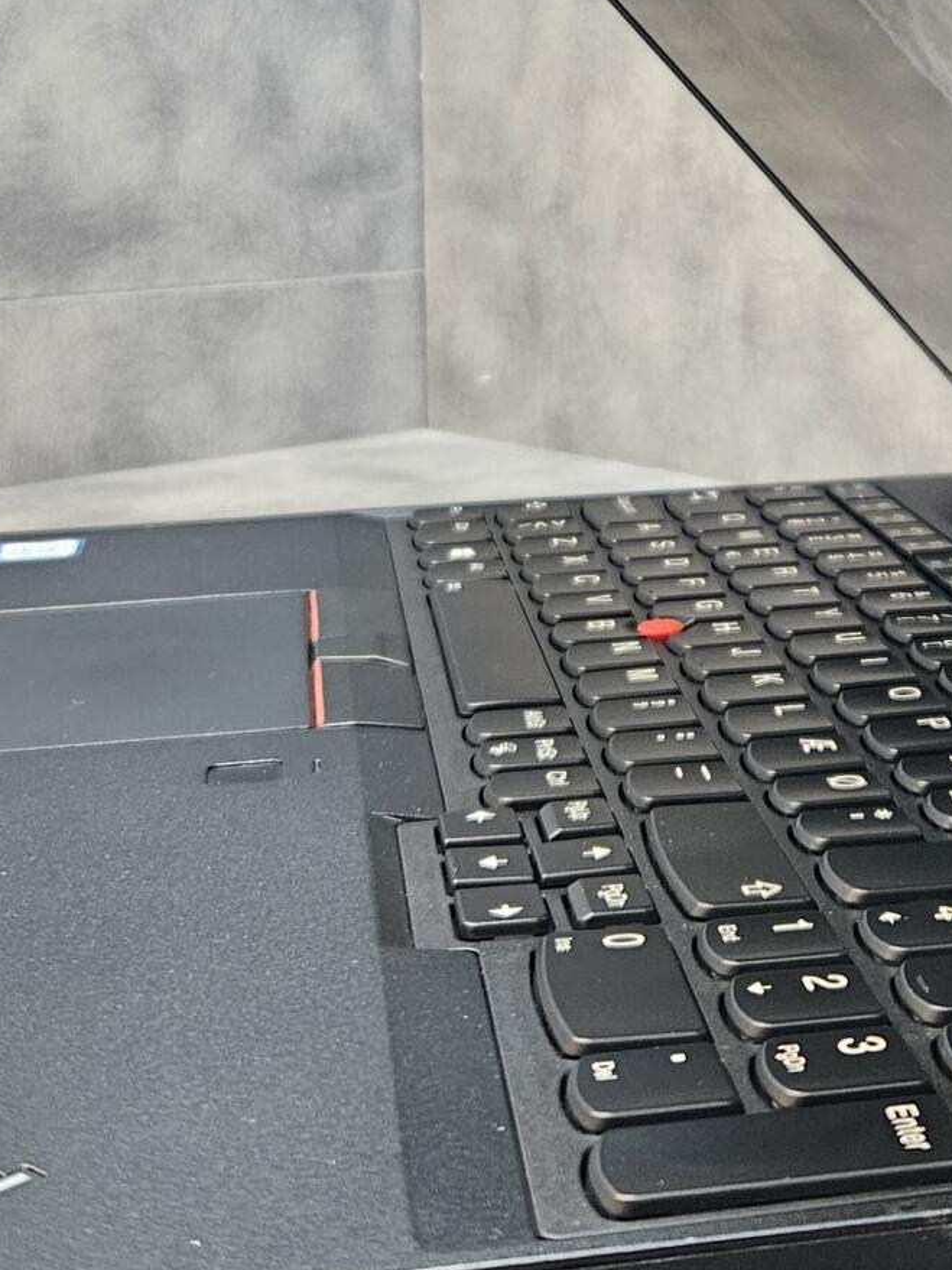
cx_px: 763
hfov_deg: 21.6
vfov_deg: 27.7
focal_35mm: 67
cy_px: 79
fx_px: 2457
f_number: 1.8
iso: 400
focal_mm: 5.4
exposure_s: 1/100
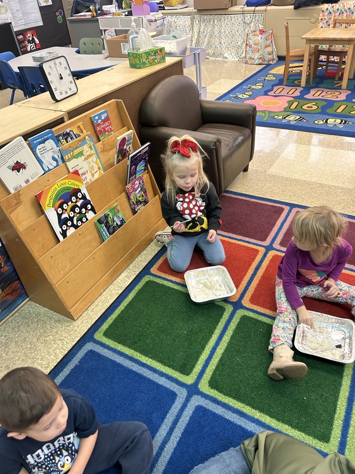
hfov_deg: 53.1
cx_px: 178
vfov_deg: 67.3
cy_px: 237
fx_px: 356
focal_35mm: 26
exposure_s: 1/60
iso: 80
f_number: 1.5
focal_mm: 5.7
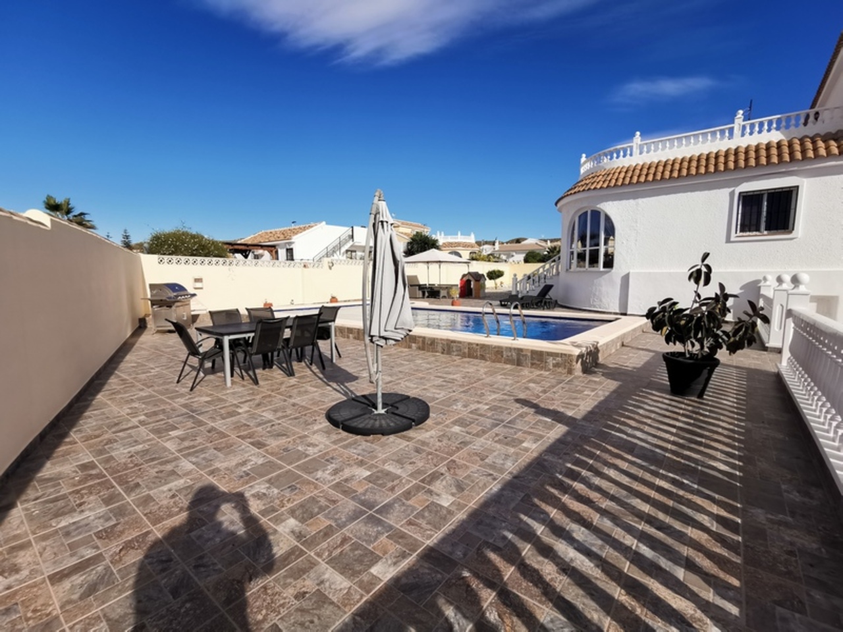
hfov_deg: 94.5
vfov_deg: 78.1
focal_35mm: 16
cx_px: 422
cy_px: 316
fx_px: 390
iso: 50
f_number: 2.2
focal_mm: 2.35
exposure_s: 1/1497
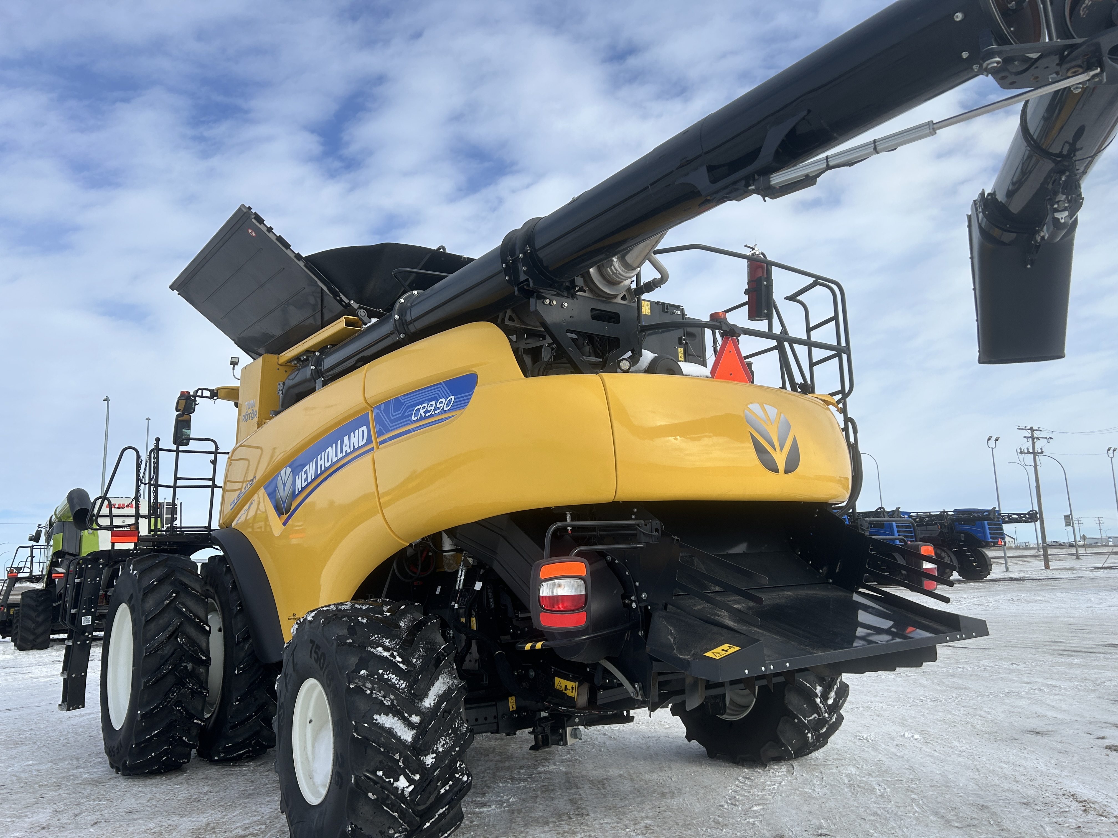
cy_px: 419
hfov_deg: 67.3
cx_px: 559
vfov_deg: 53.1
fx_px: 840
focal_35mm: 26
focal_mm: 5.7
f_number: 1.5
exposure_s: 1/6993
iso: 50
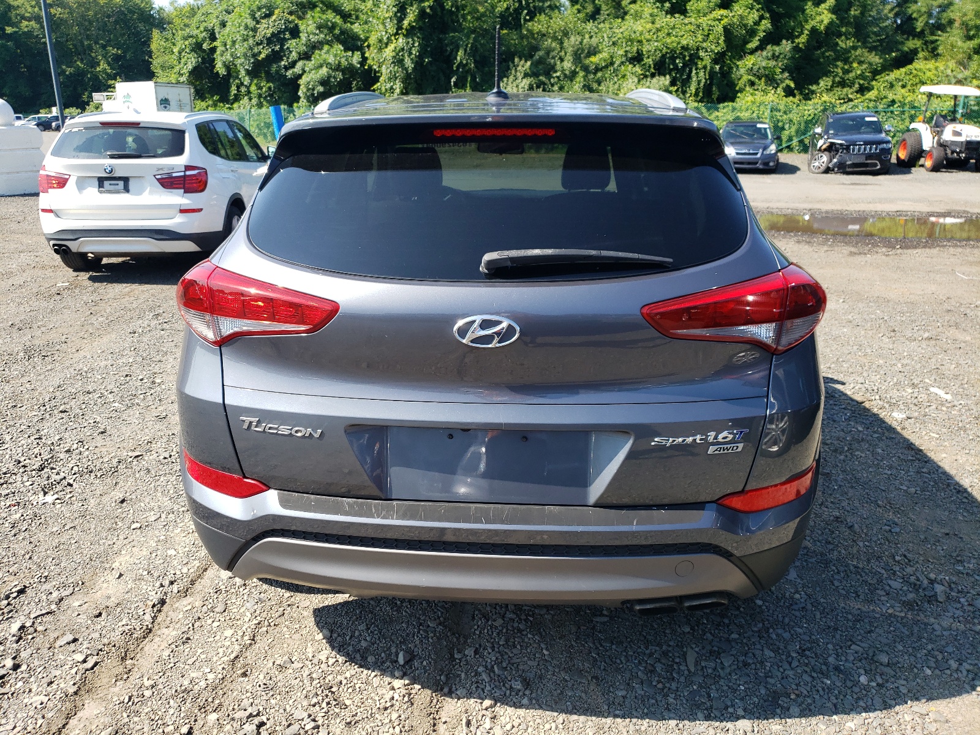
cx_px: 490
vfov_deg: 53.1
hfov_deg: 67.3
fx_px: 736
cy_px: 368
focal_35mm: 26
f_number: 1.5
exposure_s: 1/1111
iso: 50
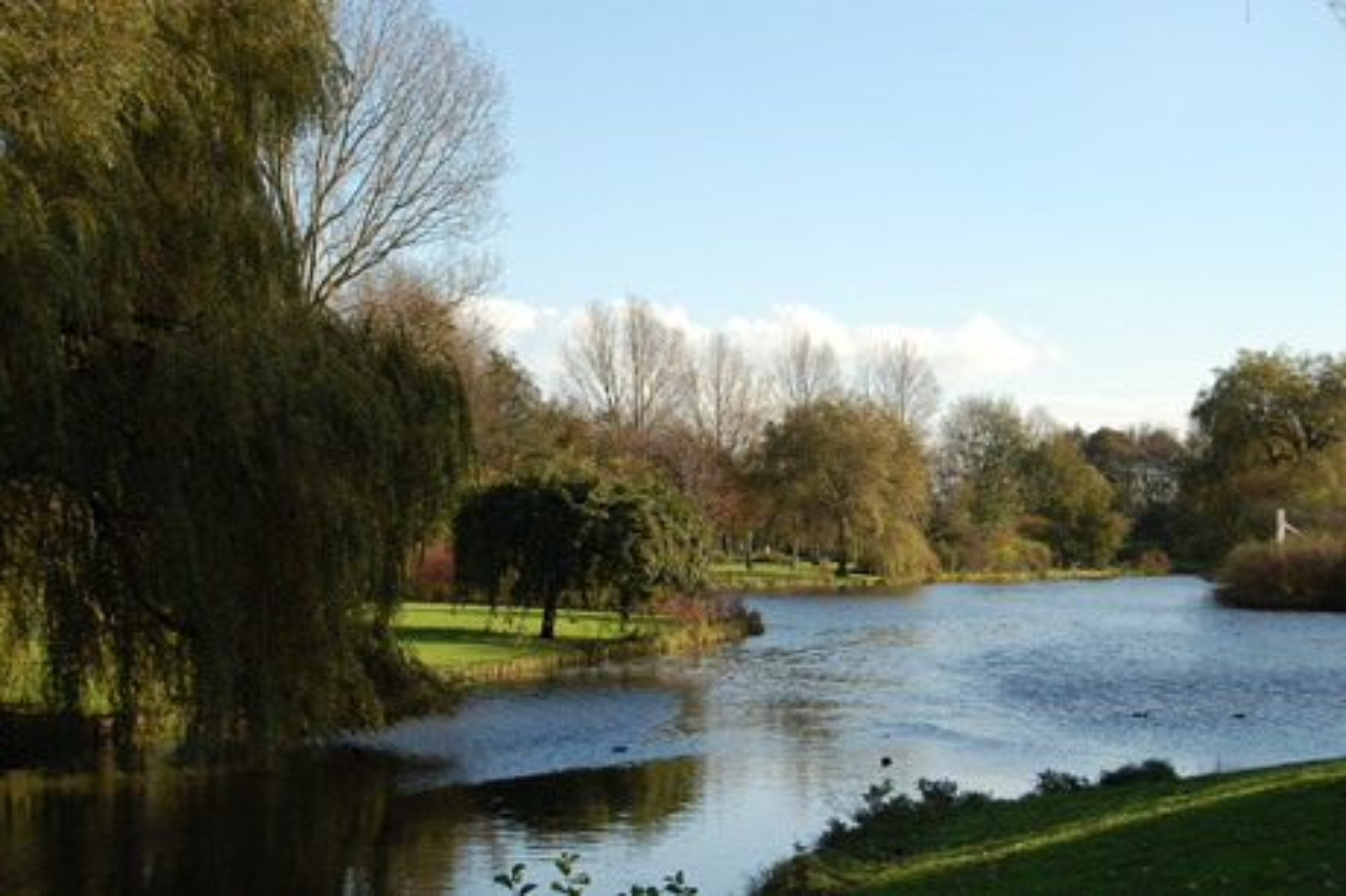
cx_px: 673
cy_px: 448
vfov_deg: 16.5
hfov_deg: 24.6
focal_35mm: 82
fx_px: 3082
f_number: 10
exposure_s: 1/250
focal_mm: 55
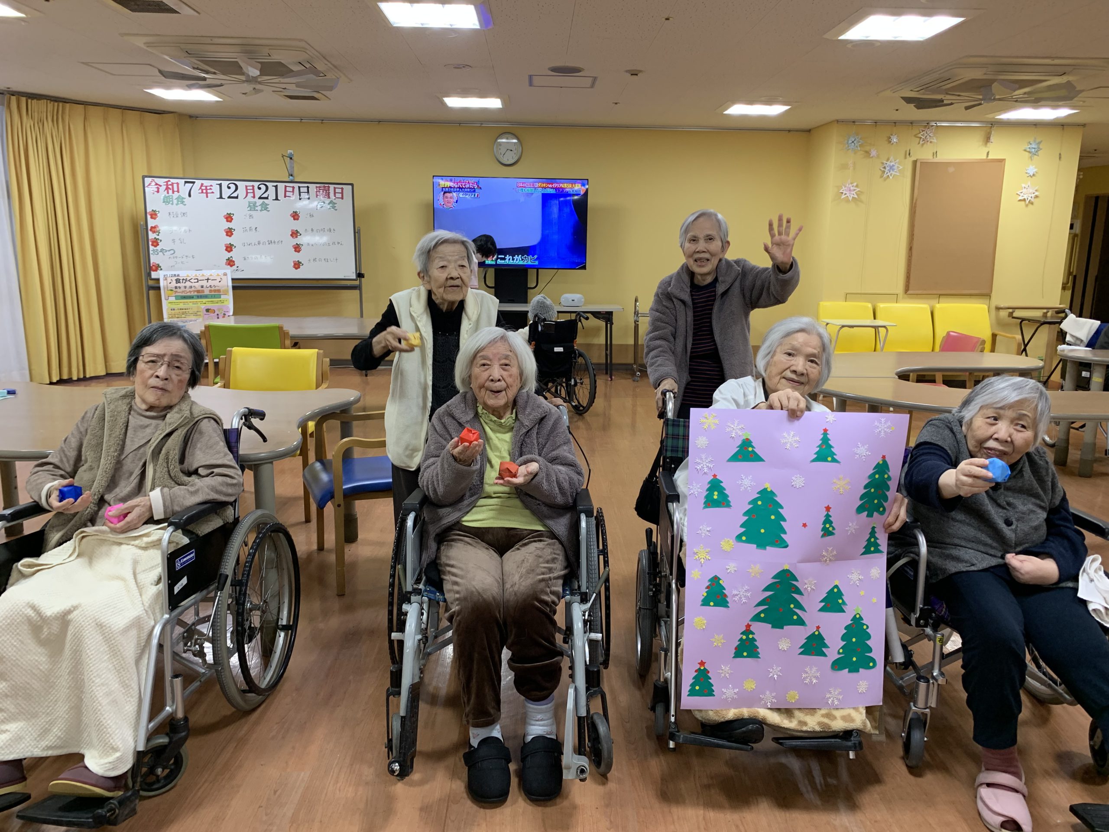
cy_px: 416
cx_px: 554
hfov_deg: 67.3
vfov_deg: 53.1
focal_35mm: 26
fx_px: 833
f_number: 1.8
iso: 100
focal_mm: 4.25
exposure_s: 1/91
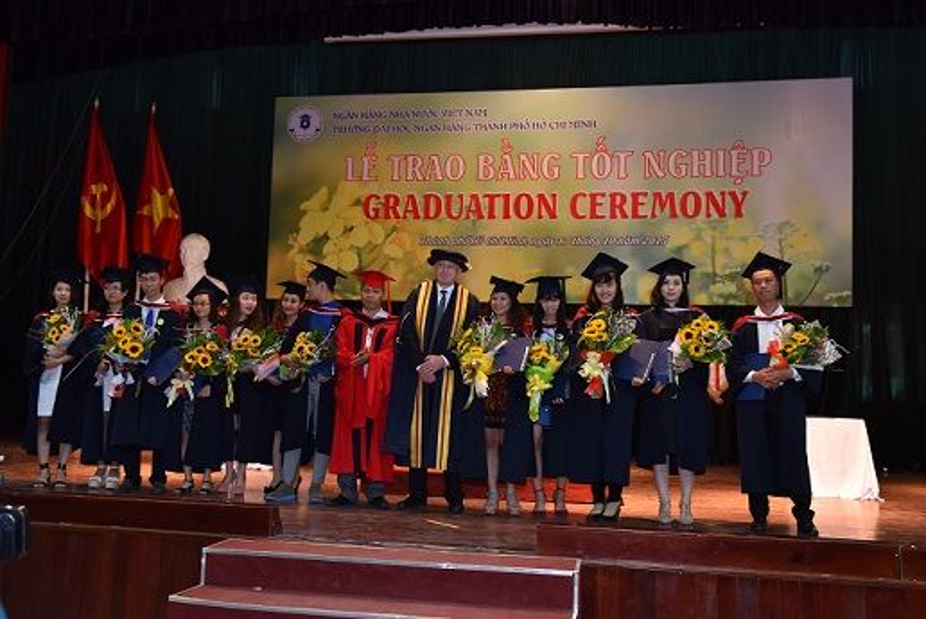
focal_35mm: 34
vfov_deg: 39.0
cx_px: 463
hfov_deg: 55.8
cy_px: 310
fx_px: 875
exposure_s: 1/60
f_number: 5
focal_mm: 34
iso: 1000
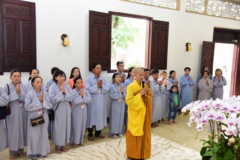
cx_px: 120
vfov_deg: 37.9
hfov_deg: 54.4
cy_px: 80
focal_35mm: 35
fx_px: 233
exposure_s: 1/40
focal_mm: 35
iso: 1000
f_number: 4
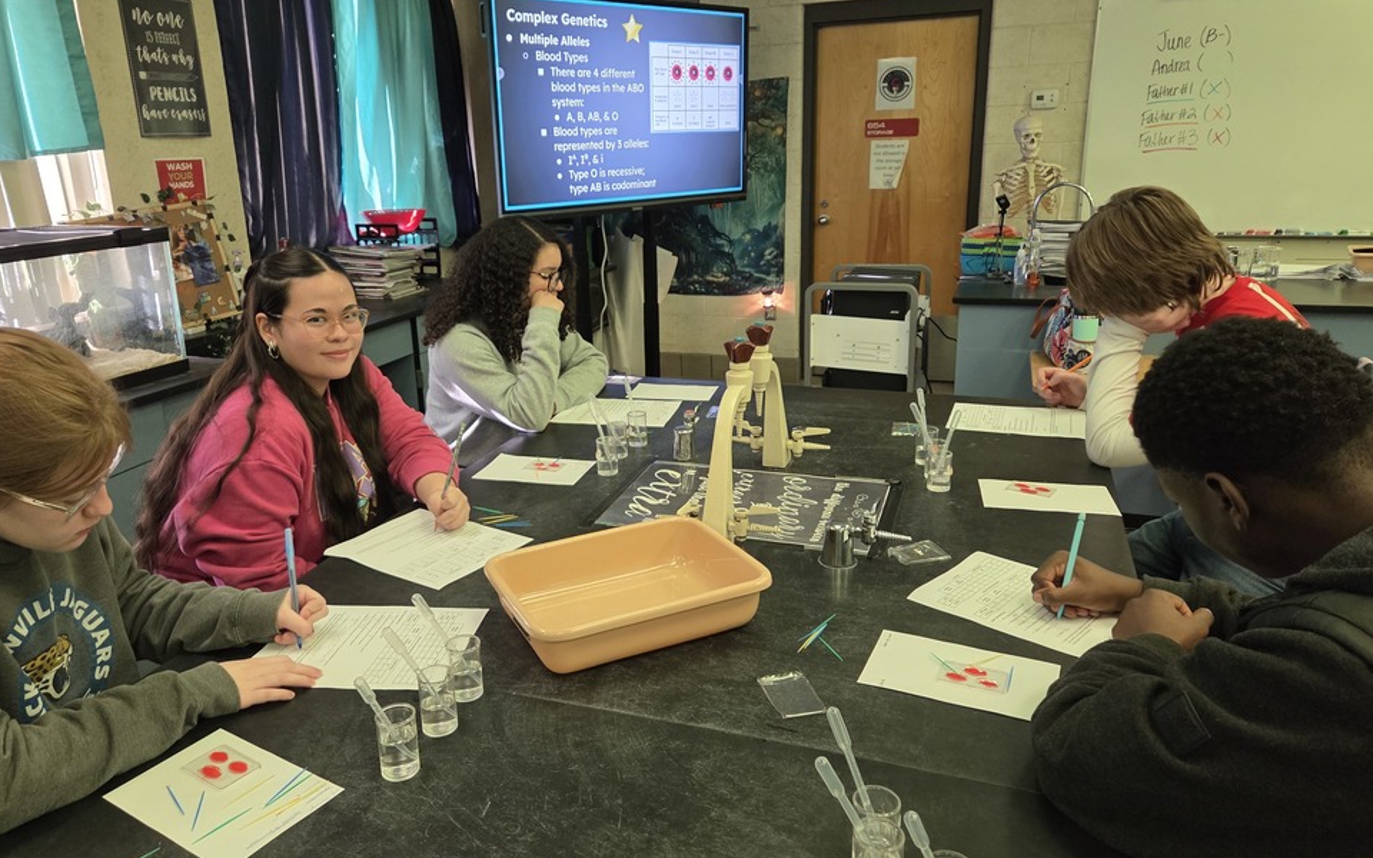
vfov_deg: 47.6
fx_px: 973
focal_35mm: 26
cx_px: 645
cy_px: 415
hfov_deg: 70.4
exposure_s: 1/120
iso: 400
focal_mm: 5.4
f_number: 1.8
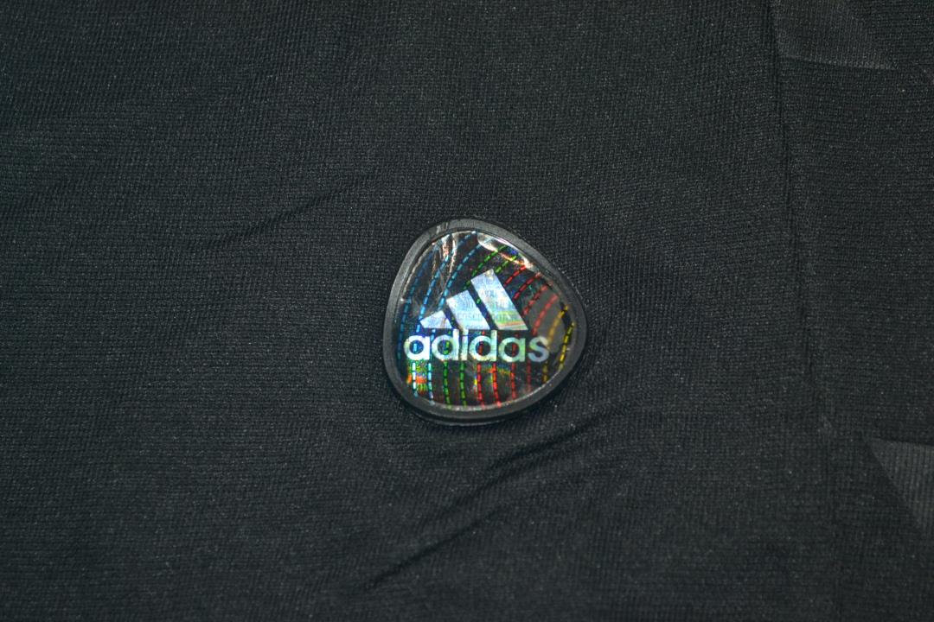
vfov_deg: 16.6
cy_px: 311
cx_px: 467
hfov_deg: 24.6
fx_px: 2140
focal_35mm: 82
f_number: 5.6
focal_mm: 55
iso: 200
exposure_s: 1/200
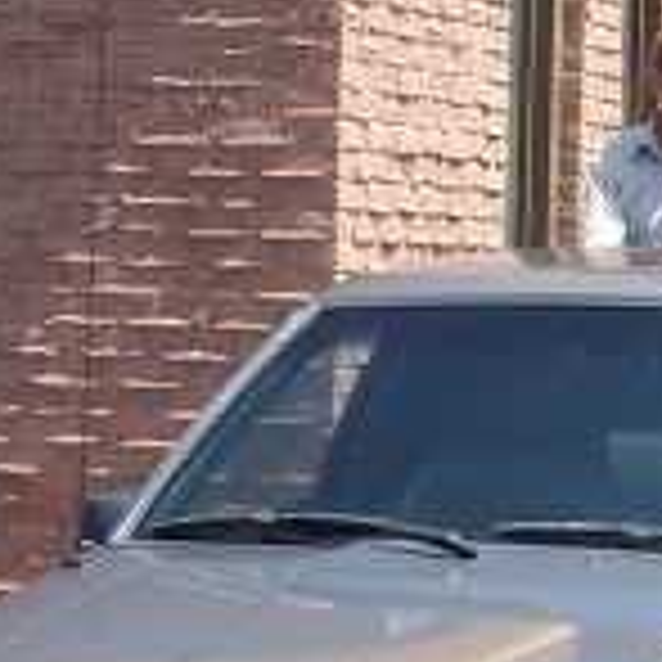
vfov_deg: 8.0
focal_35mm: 217
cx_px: 468
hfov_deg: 8.1
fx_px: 4695
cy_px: 745
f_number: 6.7
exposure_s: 1/180
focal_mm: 10.8
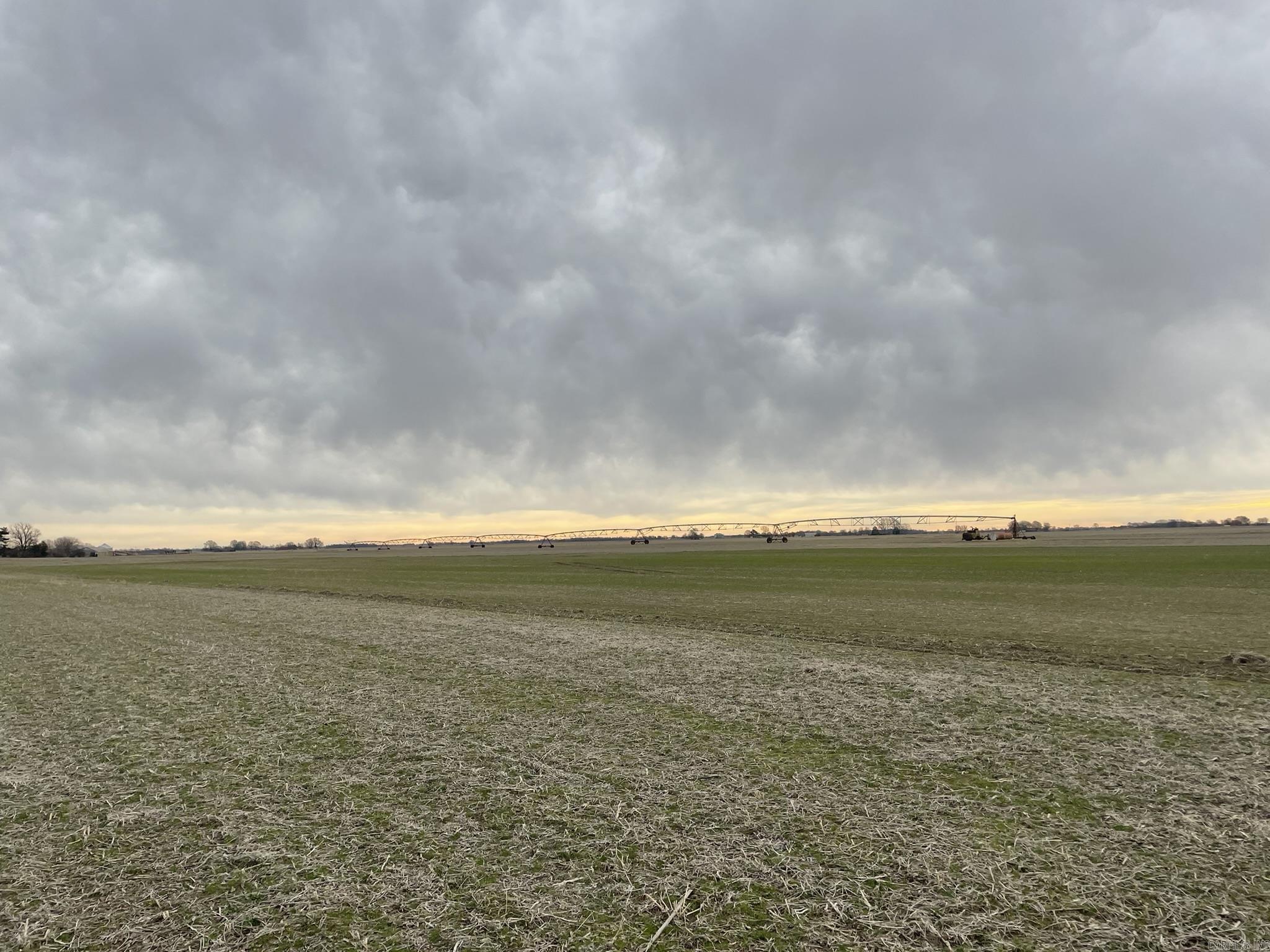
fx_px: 954
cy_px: 476
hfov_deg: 67.3
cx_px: 635
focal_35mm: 26
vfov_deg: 53.1
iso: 32
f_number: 1.6
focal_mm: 4.2
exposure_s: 1/404
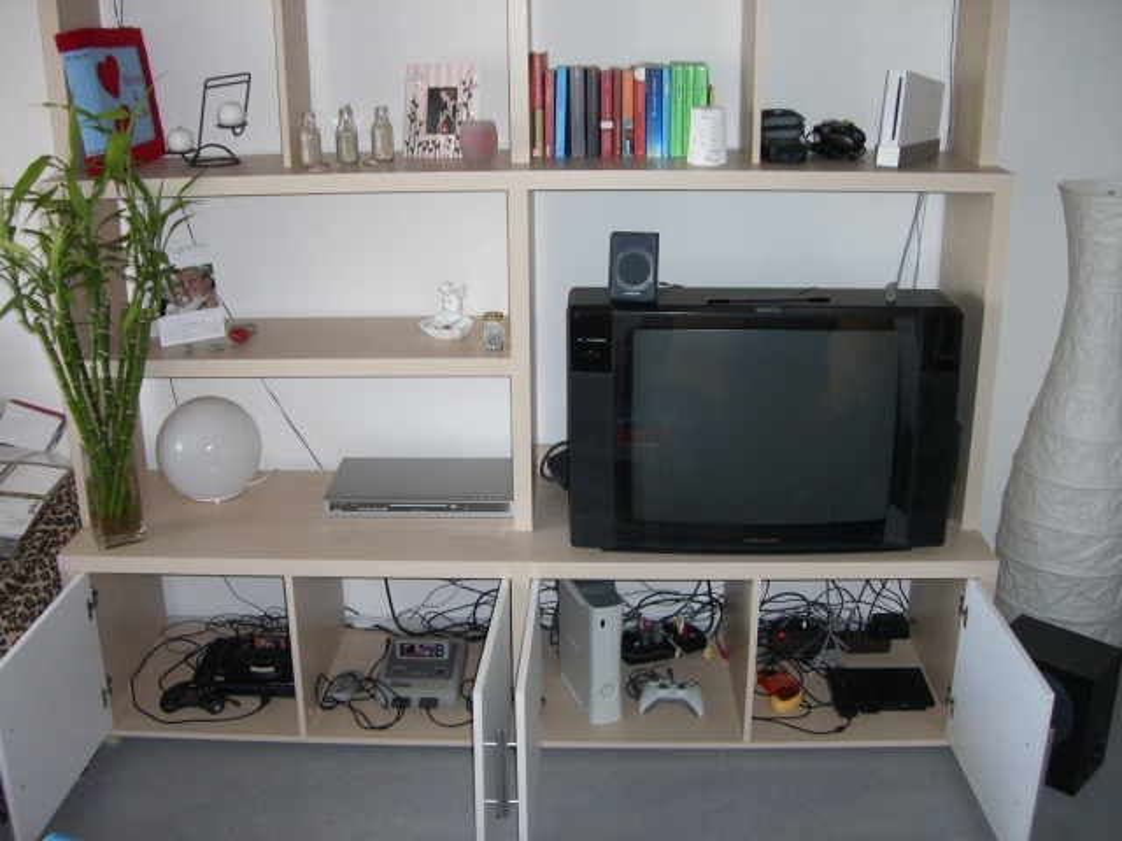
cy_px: 420
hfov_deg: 49.0
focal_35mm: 38
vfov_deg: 37.7
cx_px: 561
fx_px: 1232
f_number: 2.7
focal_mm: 6.2
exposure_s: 1/60
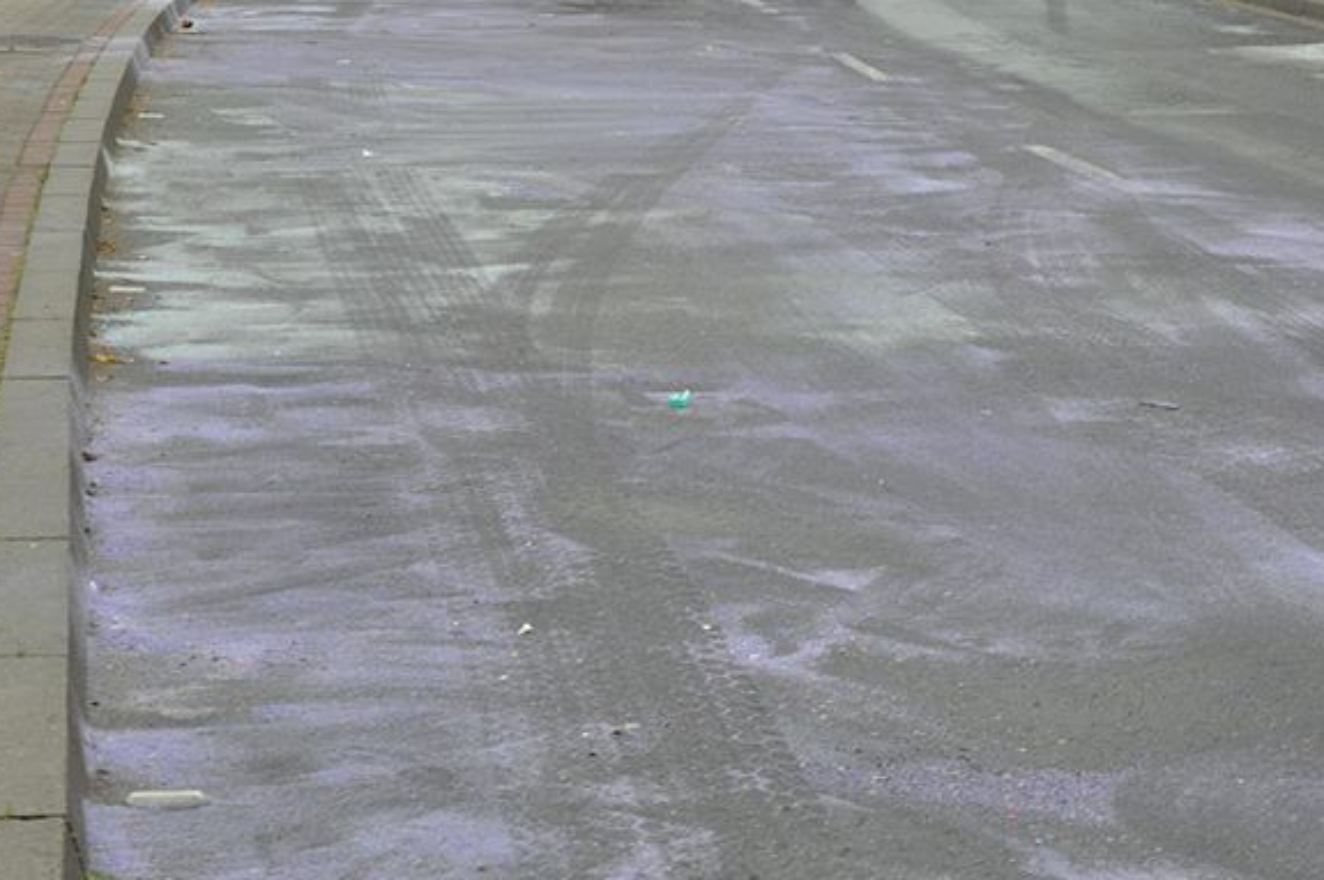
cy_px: 388
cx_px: 762
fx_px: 3664
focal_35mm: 100
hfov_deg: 20.5
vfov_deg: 13.7
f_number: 10
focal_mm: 45
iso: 800
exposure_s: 1/100
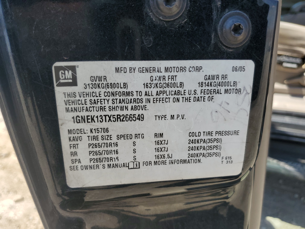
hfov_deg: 67.3
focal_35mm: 26
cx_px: 152
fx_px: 229
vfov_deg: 53.1
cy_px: 114
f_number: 1.5
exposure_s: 1/1429
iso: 50
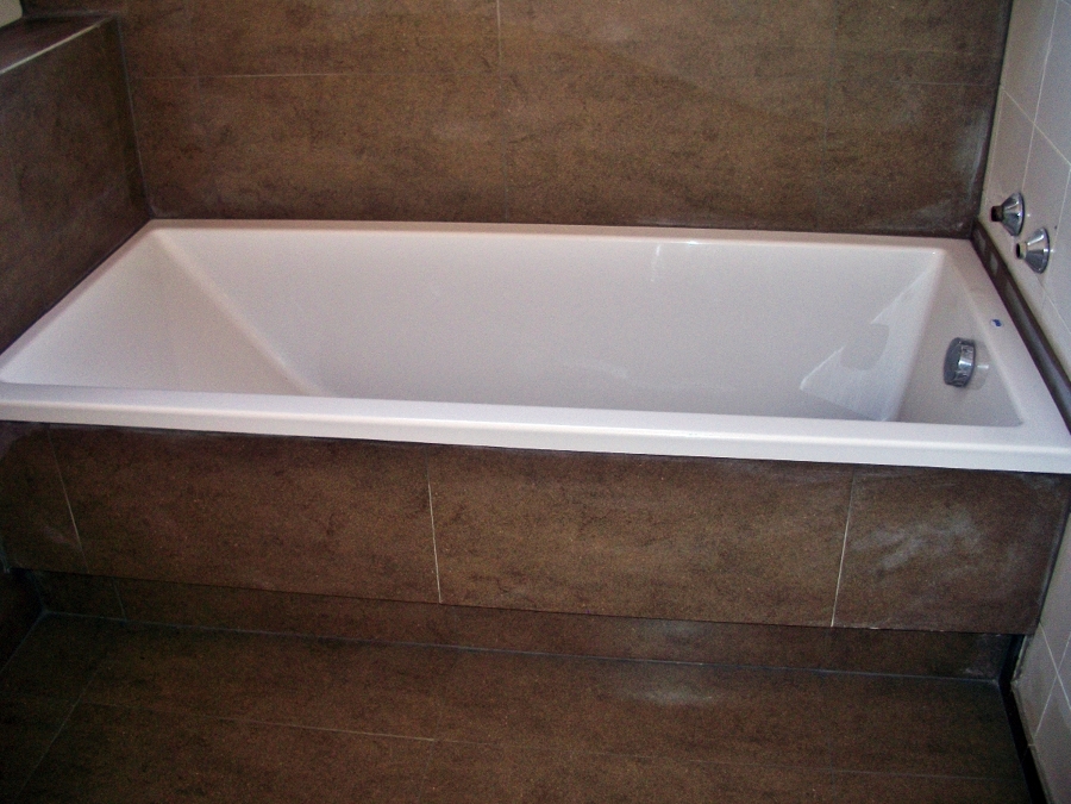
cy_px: 402
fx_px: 1083
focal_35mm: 35
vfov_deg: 40.7
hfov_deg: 52.6
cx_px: 536
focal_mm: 6.3
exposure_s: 1/30
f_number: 3.1
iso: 80
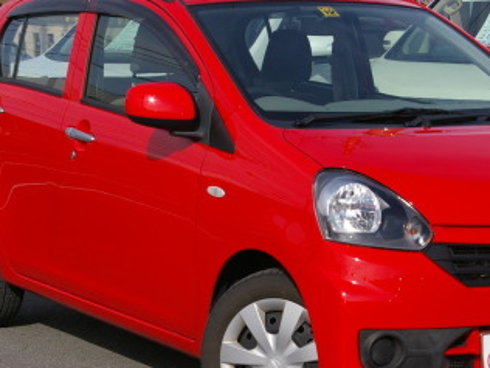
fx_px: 1571
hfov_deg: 17.7
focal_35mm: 111
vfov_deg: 13.3
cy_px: 174
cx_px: 315
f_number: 9.5
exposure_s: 1/350
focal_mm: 38
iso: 200
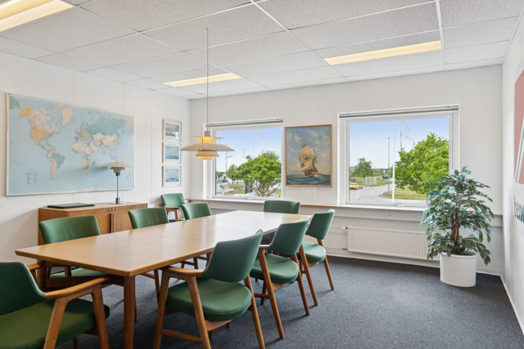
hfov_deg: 73.7
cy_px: 174
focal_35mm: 24
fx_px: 349
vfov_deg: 53.1
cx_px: 262
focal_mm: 16
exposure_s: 1/6
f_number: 8
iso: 200
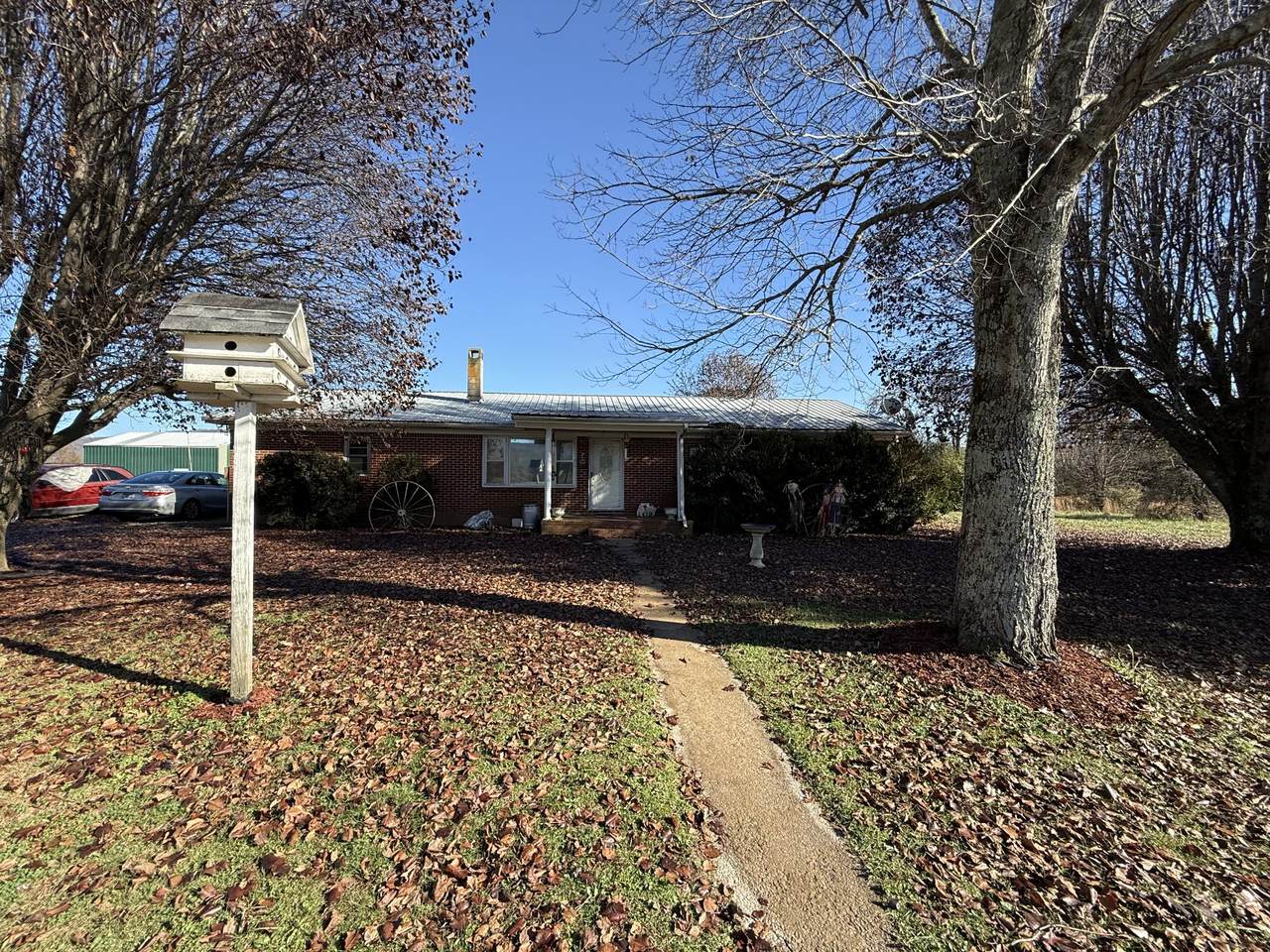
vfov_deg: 85.7
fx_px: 514
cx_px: 635
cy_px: 476
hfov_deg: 102.1
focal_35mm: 14
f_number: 2.2
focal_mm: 2.22
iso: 50
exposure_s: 1/619
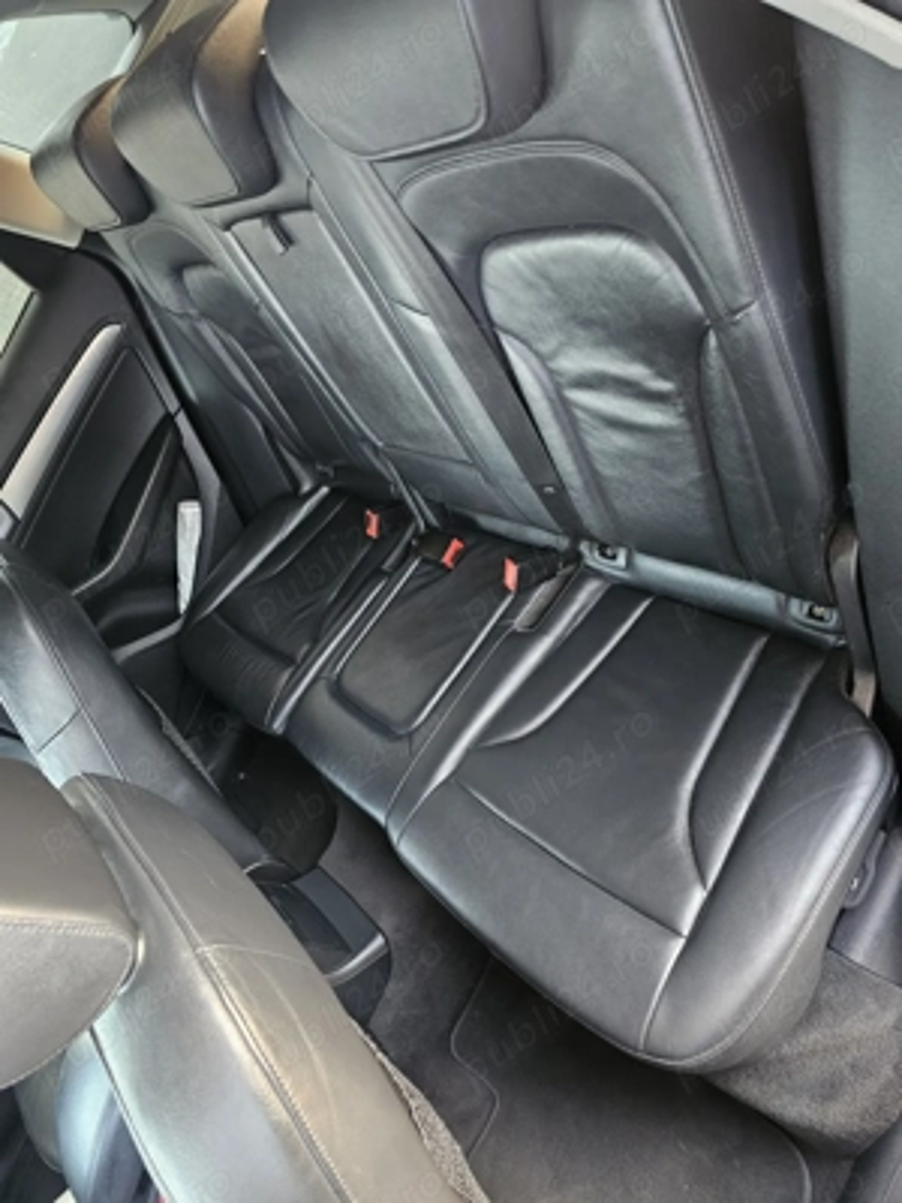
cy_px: 602
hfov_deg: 58.9
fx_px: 799
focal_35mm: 23
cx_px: 451
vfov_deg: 73.9
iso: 640
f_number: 1.7
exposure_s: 1/25
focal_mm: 6.3
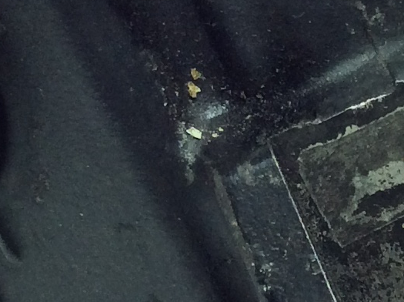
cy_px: 69
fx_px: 1841
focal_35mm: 158
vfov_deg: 9.3
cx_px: 261
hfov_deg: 12.5
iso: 32
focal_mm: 3.3
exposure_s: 1/353
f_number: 2.4
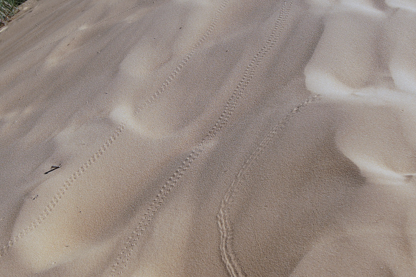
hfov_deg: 42.8
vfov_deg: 29.2
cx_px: 208
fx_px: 531
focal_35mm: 46
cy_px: 141
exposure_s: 1/500
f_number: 8
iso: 100
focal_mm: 30
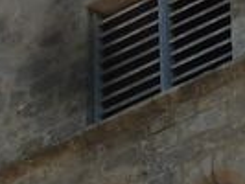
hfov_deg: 5.3
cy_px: 307
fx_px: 2614
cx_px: 309
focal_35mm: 369
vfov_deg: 4.0
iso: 80
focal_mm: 7.9
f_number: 4.5
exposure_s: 1/400
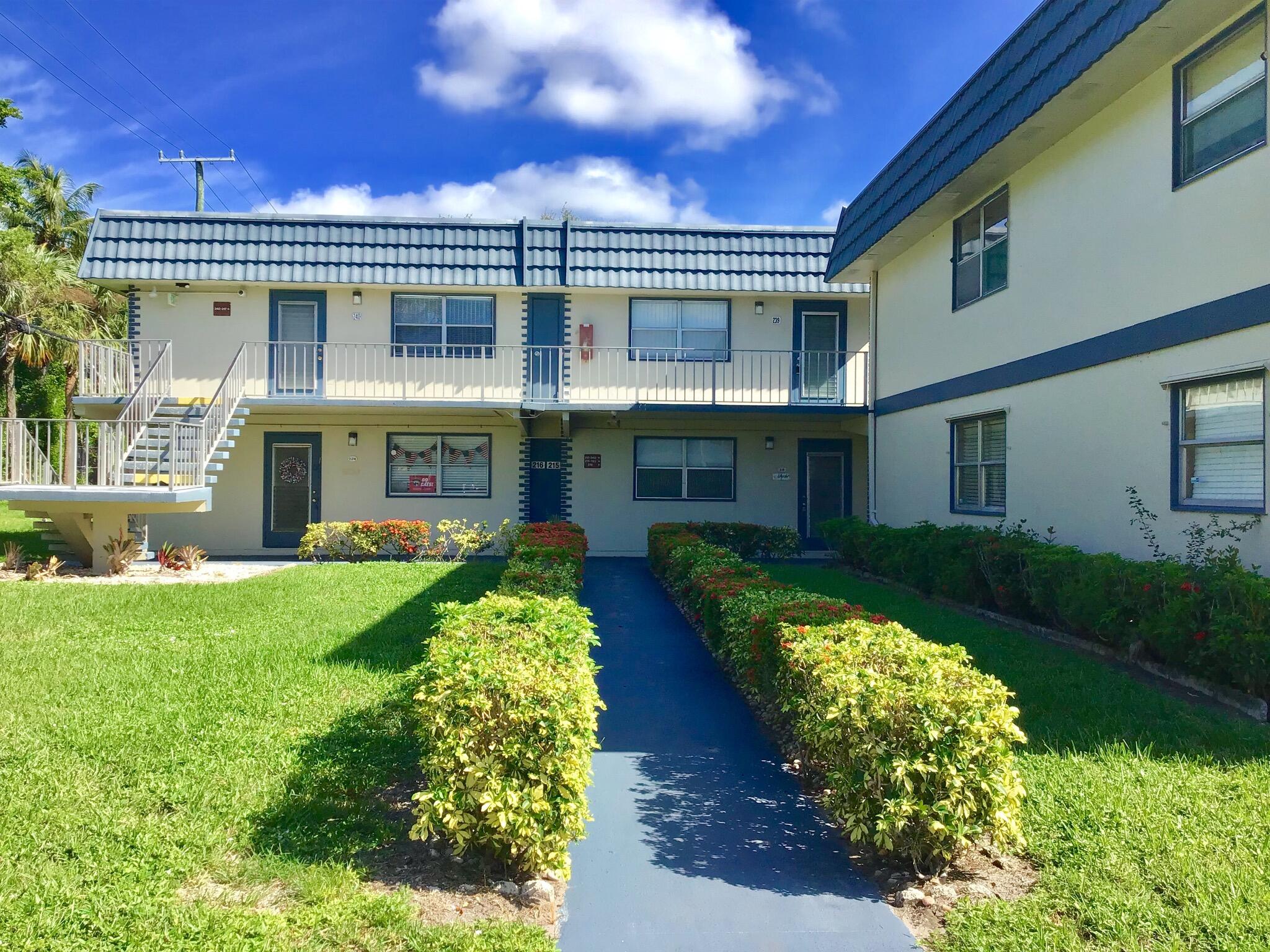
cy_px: 476
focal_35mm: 31
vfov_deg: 45.4
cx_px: 635
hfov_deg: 58.4
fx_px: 1137
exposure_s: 1/769
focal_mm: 3.3
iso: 25
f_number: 2.4
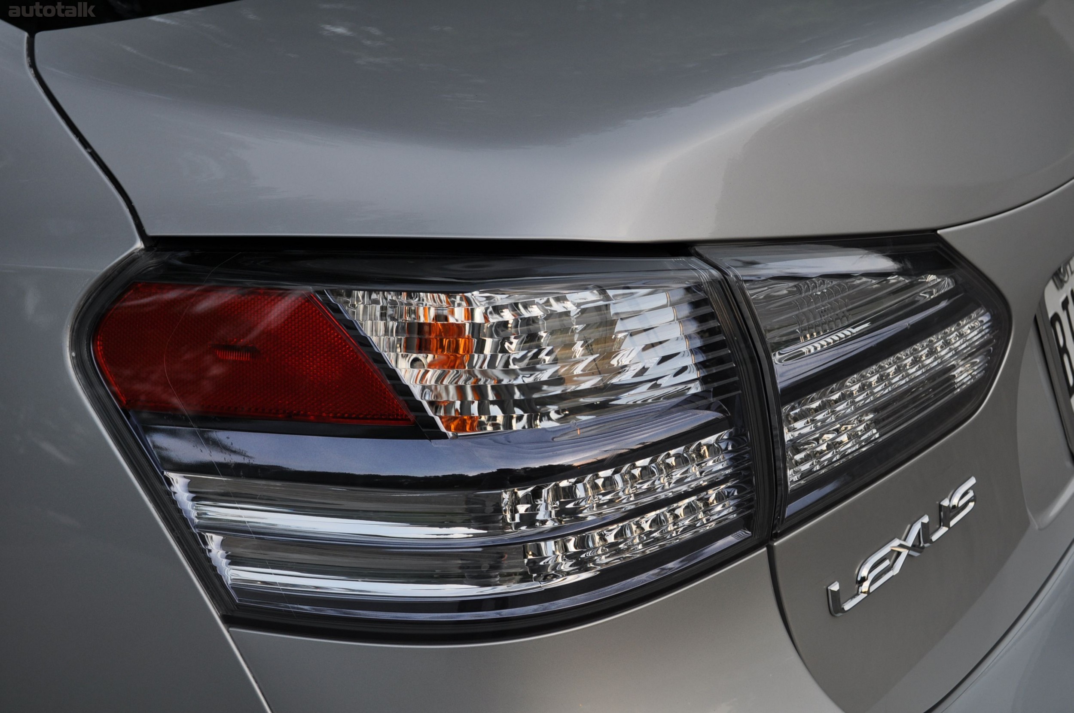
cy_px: 356
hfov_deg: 38.9
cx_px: 537
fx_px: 1520
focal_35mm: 51
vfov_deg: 26.4
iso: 200
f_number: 5.6
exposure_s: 1/125
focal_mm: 34
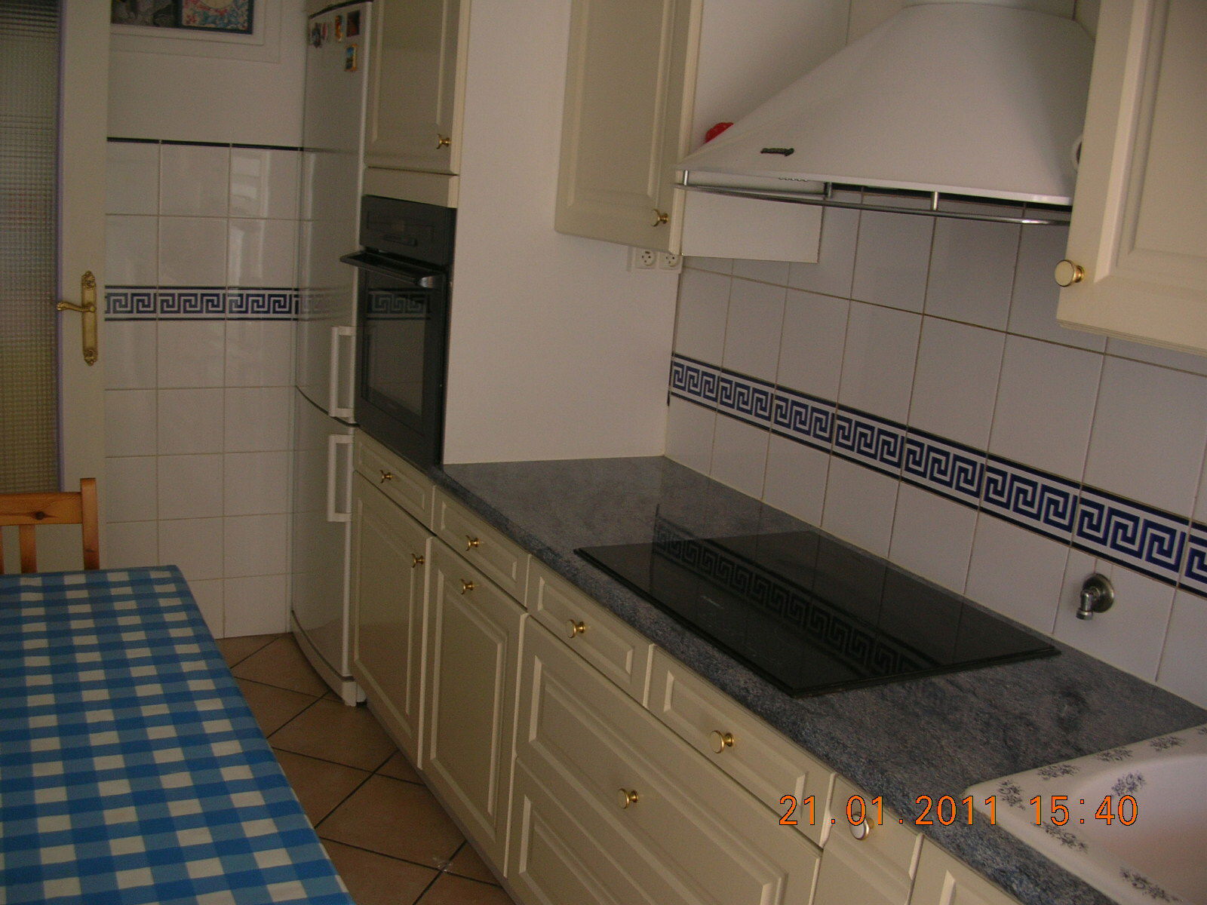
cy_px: 452
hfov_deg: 52.6
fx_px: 1220
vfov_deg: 40.7
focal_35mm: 35
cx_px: 604
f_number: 2.8
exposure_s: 1/33
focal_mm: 5.8
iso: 50
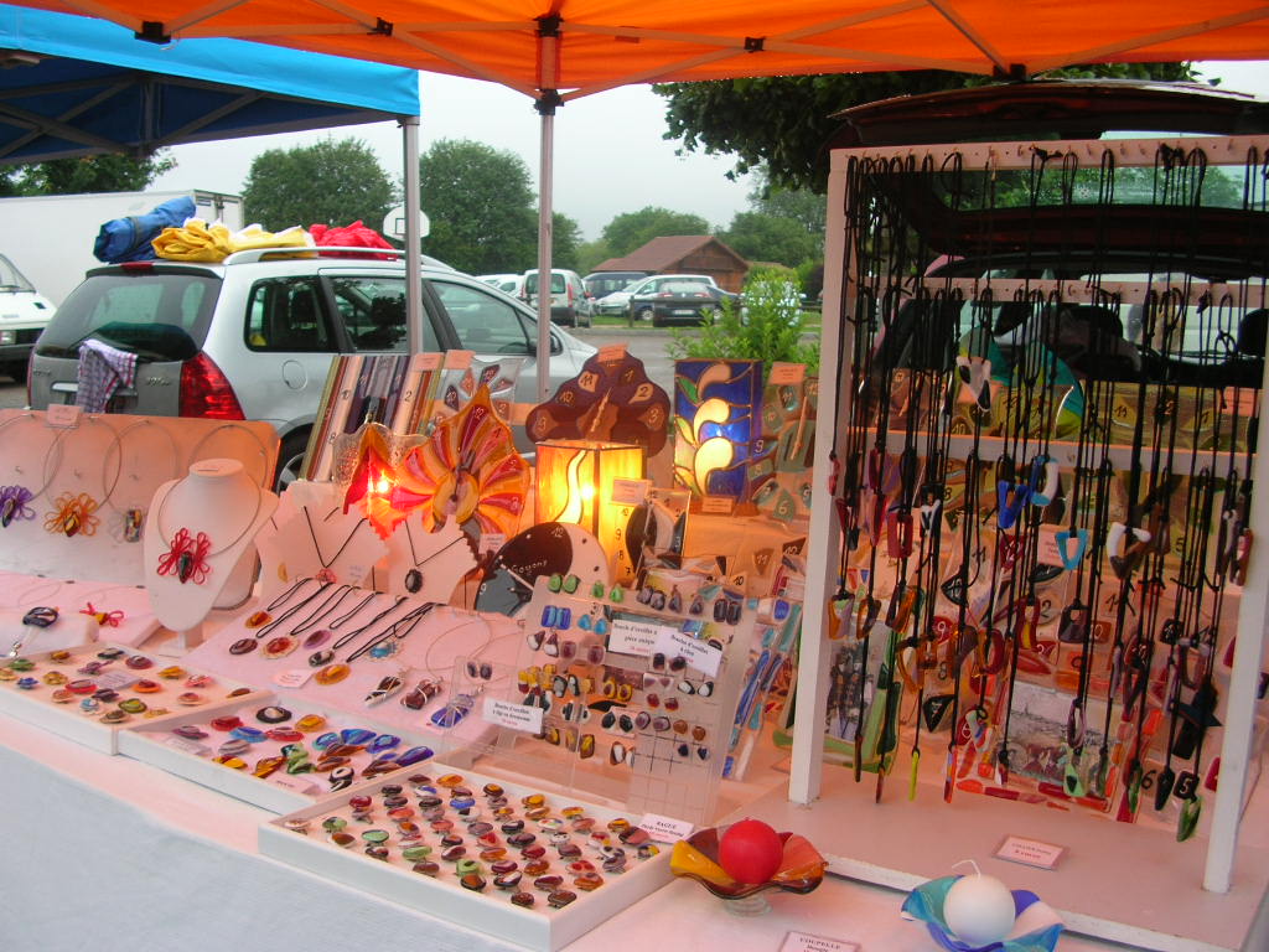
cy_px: 476
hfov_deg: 52.6
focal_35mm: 35
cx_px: 634
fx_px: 1283
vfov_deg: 40.7
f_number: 2.8
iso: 50
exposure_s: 1/38
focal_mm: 5.8
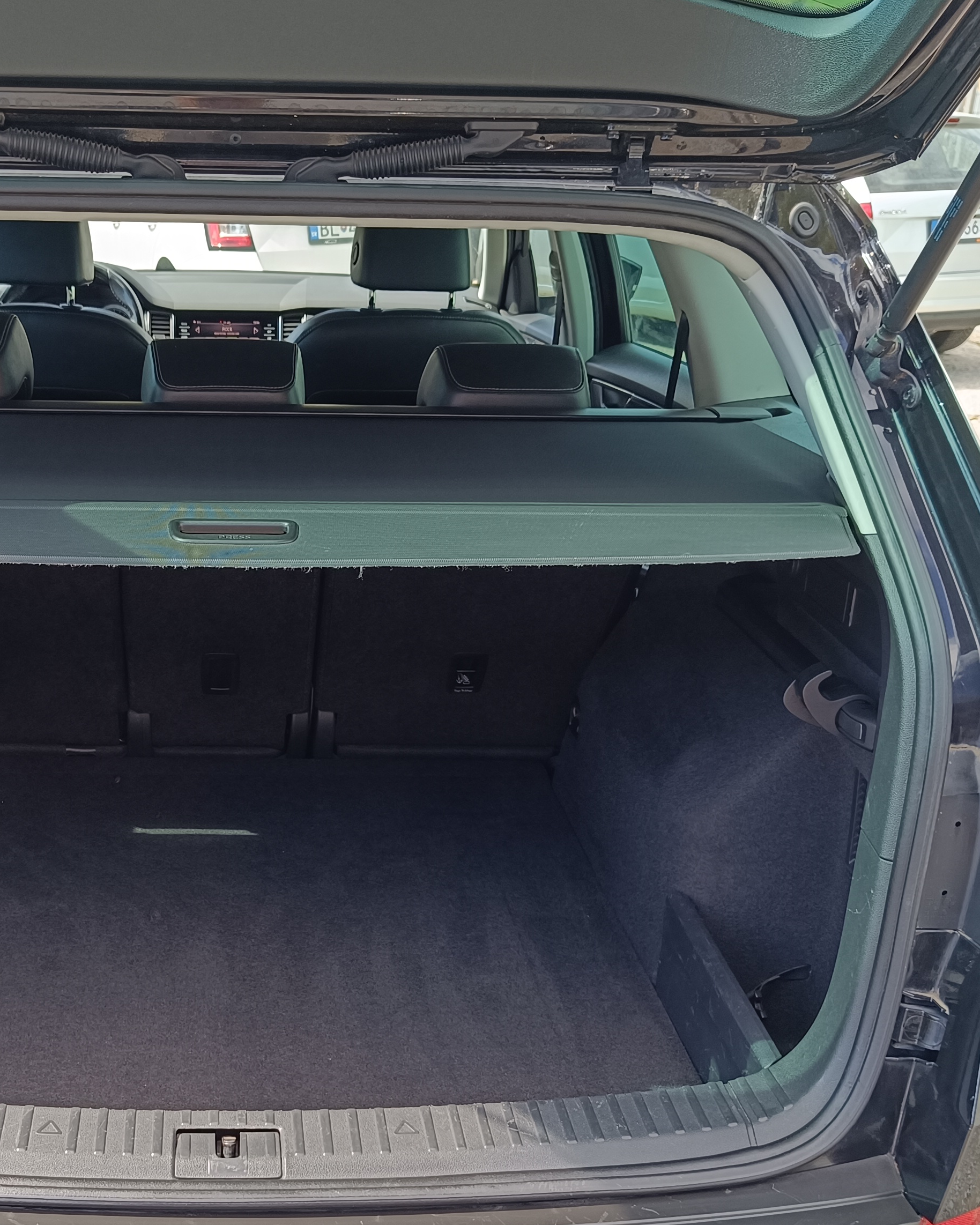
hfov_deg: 34.9
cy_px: 800
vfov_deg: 43.3
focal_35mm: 42
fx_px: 1523
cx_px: 242
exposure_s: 1/153
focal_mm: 5.59
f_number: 1.88
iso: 53
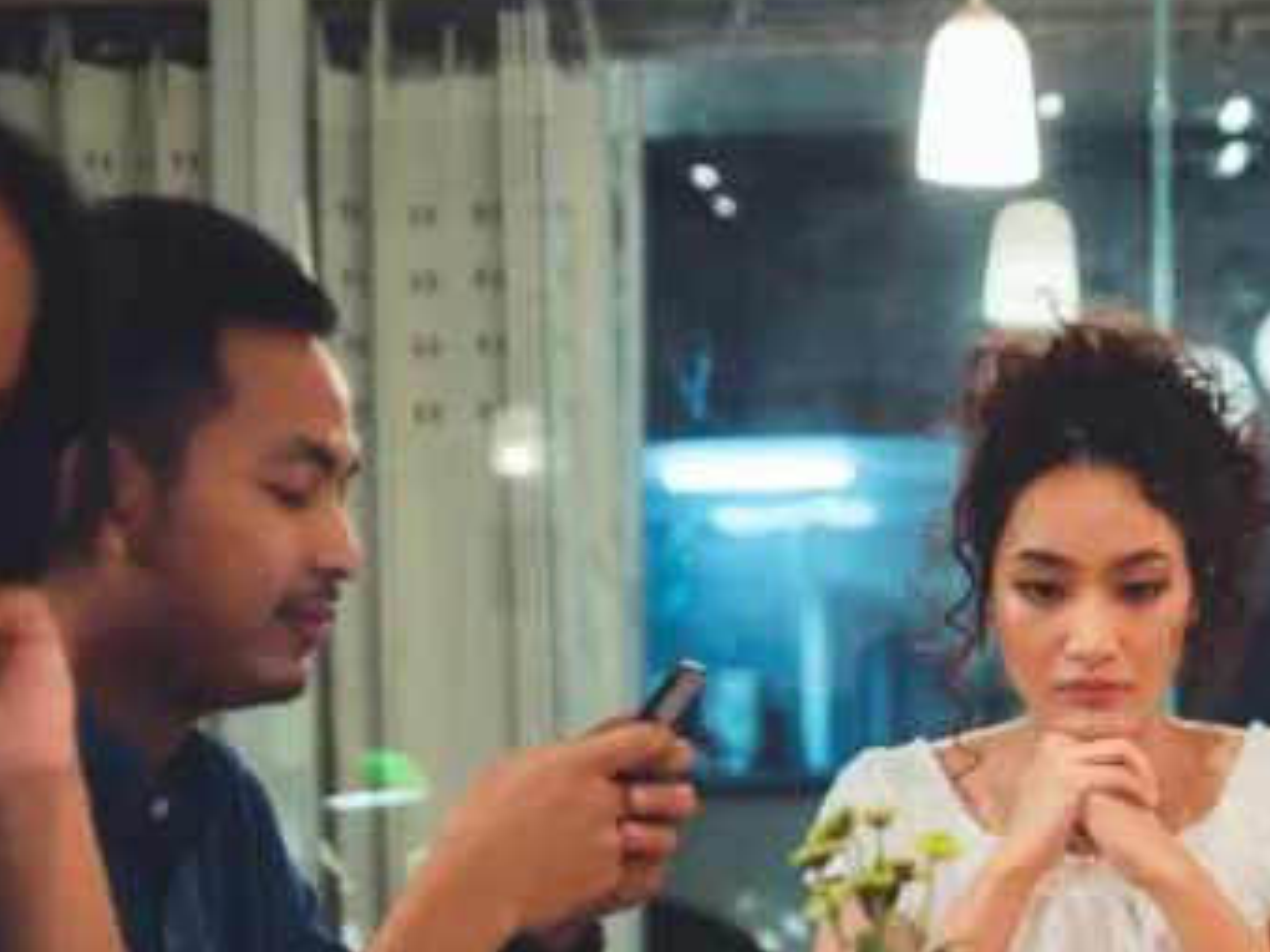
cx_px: 1065
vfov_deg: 19.0
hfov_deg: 25.1
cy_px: 866
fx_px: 2788
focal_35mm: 76
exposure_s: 1/50
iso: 400
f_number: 2
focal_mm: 35
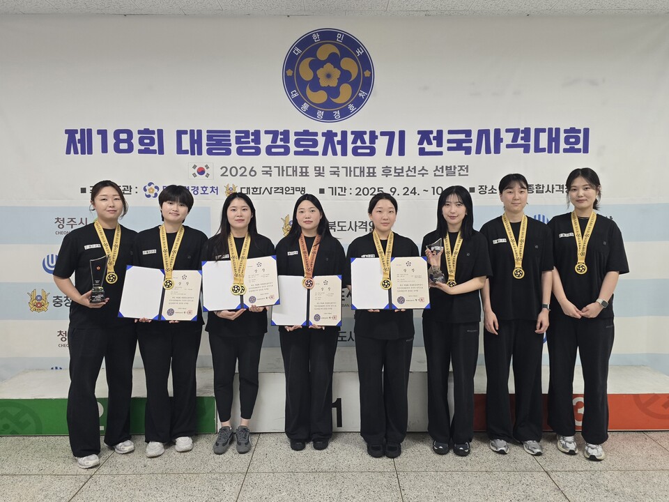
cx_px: 334
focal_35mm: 23
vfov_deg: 58.9
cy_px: 251
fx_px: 445
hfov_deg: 73.9
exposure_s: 1/120
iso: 320
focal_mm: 6.3
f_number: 1.7
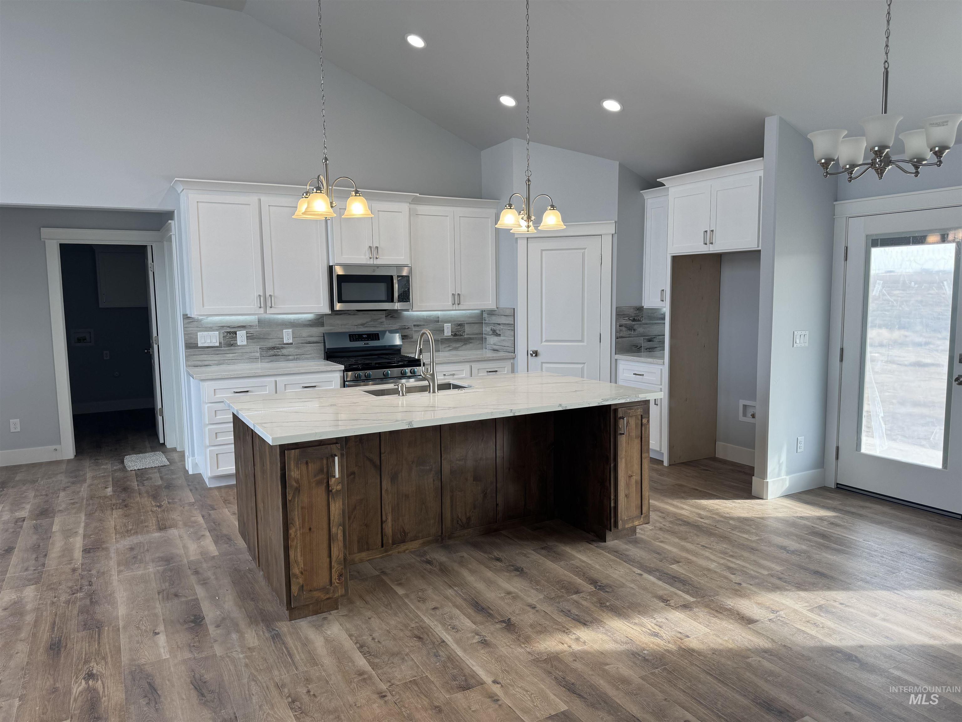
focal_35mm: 24
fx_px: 667
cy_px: 361
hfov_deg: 71.6
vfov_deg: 56.8
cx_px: 481
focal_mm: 6.76
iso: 64
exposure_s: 1/163
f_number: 1.78
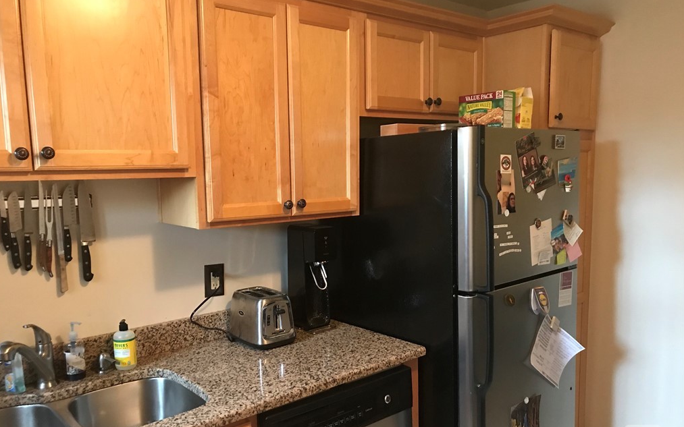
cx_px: 340
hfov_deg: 62.9
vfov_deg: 41.7
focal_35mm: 30
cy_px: 246
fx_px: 559
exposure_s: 1/6
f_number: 1.8
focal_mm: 3.99
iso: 100
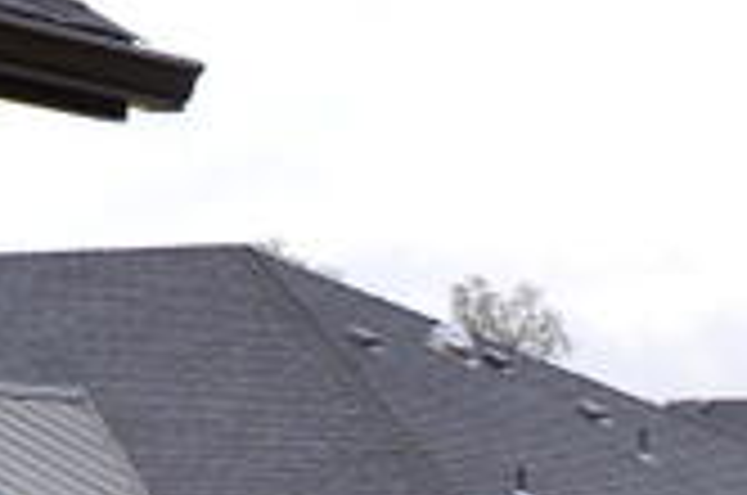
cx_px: 1166
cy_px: 778
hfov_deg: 11.2
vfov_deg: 7.6
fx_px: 3645
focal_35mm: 176
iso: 100
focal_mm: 18
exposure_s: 1/200
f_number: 6.3
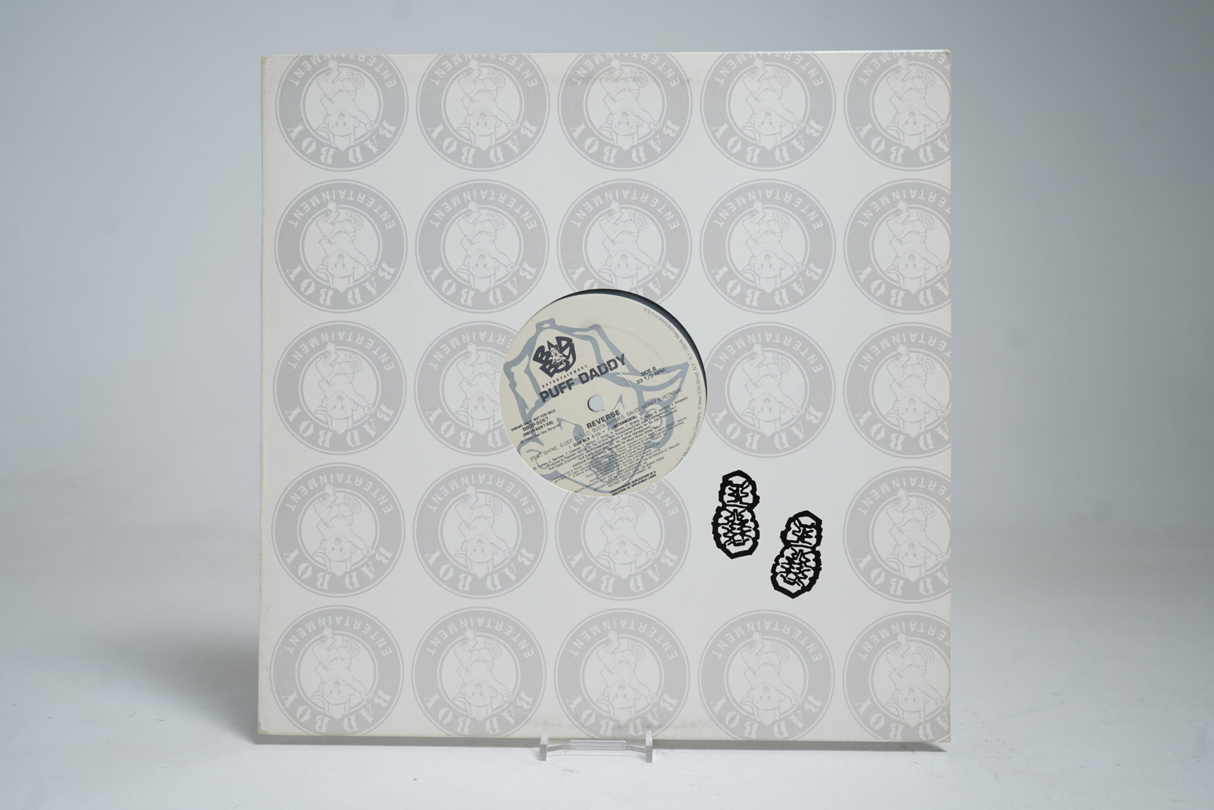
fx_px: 1147
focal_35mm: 34
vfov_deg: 38.9
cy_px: 405
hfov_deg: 55.8
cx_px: 607
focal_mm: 34
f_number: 5
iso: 64
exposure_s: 1/10
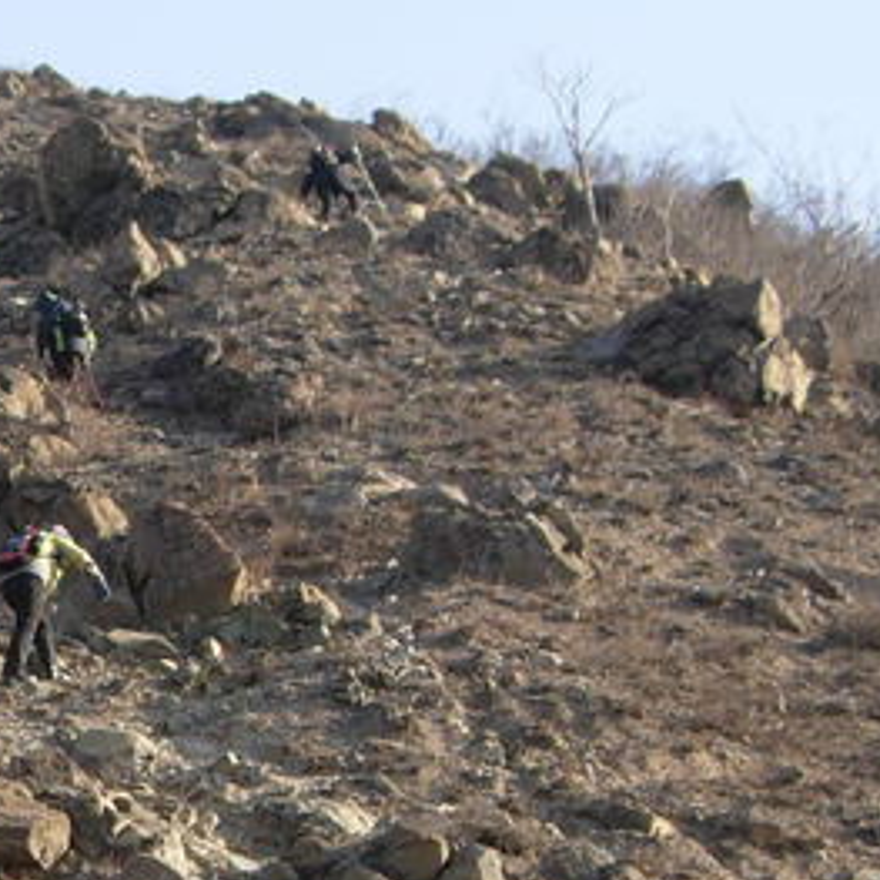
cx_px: -251
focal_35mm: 208
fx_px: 5982
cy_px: 709
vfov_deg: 8.4
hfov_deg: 8.3
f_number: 4.9
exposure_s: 1/166
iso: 50
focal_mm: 12.9
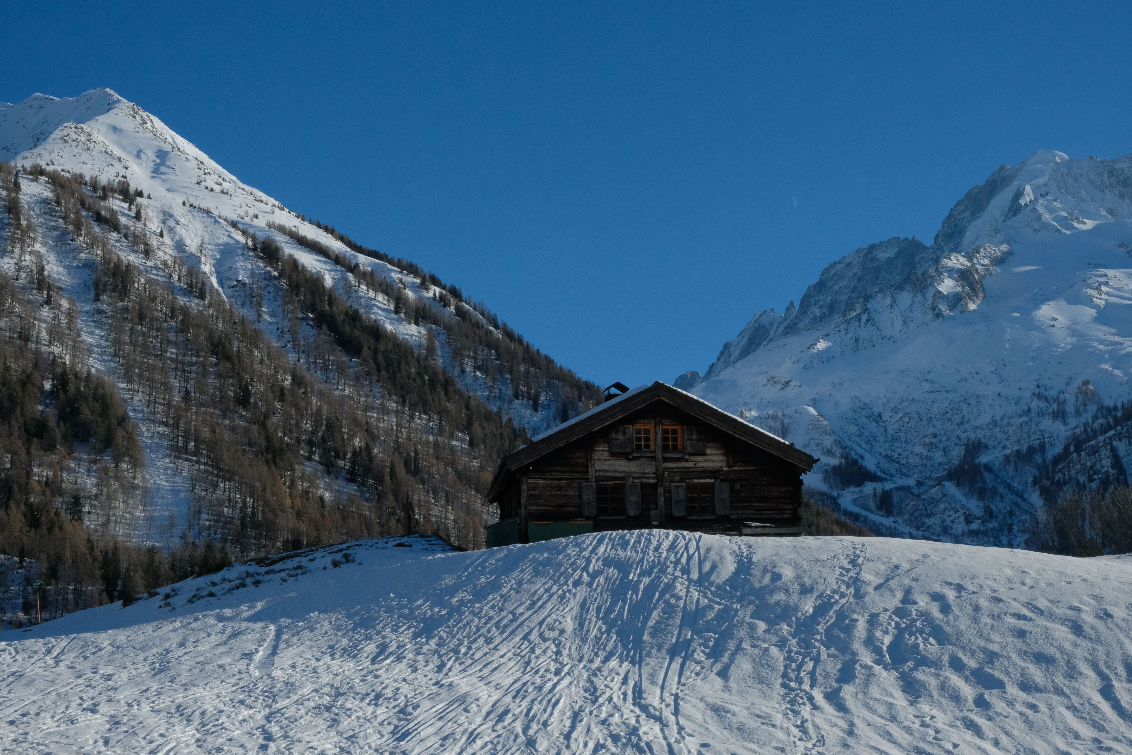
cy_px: 378
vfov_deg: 31.2
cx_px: 566
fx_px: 1352
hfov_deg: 45.4
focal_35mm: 43
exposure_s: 1/4000
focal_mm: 28.9
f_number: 13
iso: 3200
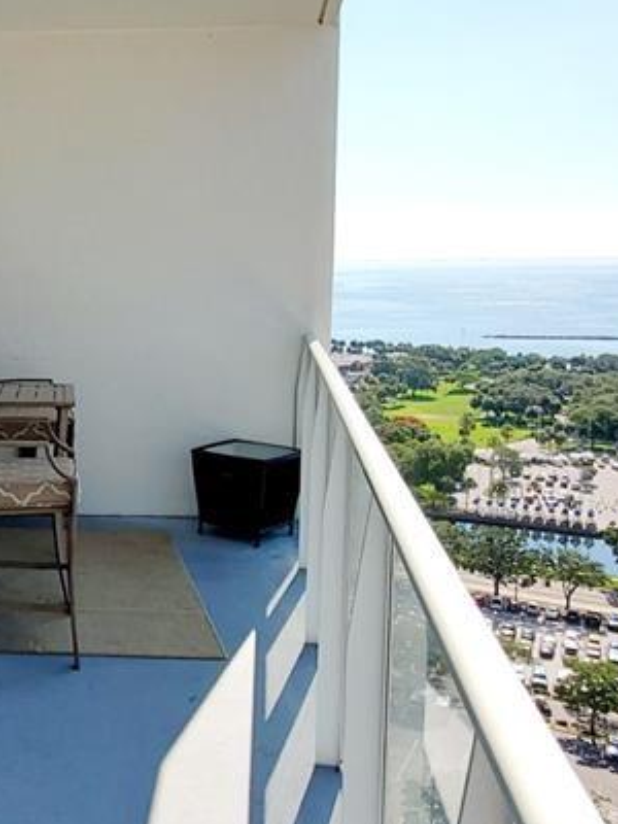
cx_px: -10
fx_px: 928
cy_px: 360
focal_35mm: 39
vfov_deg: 47.8
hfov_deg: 33.5
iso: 50
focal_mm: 1.8
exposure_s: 1/1429
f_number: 2.2
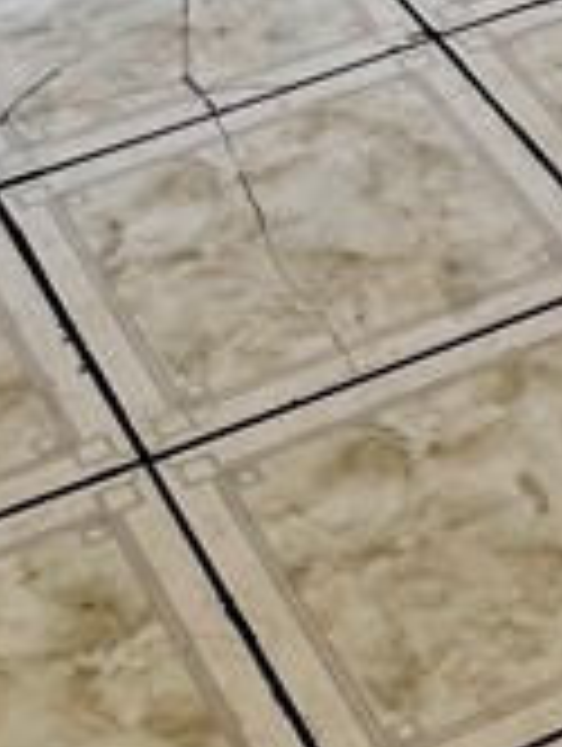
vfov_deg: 11.4
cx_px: 836
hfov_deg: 9.8
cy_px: -945
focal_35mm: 148
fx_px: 3196
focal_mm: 6.76
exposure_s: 1/121
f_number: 1.78
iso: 100
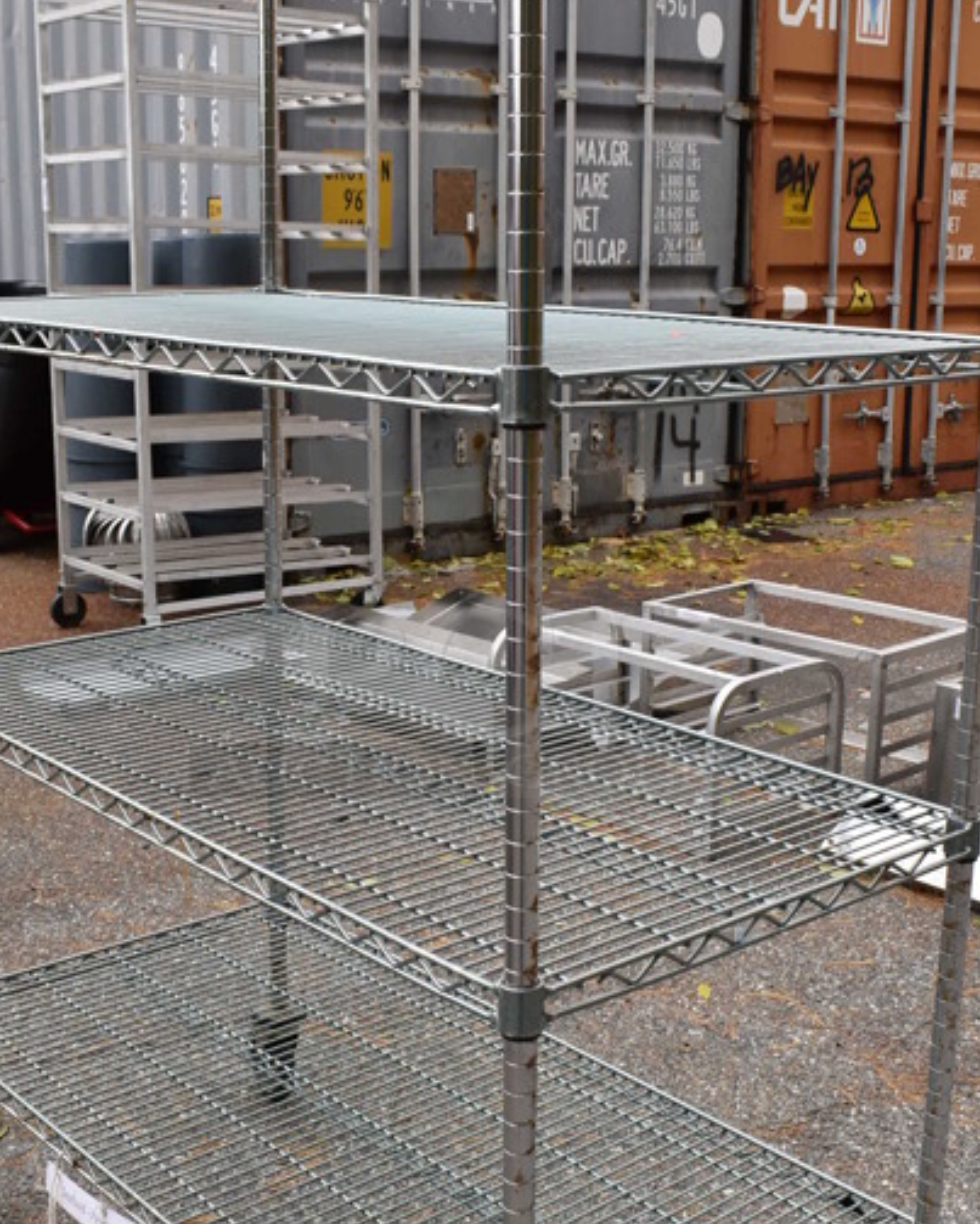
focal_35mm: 46
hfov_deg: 32.8
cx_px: 462
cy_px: 670
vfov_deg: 40.3
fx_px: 1666
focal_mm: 18
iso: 200
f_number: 6.3
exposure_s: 1/200
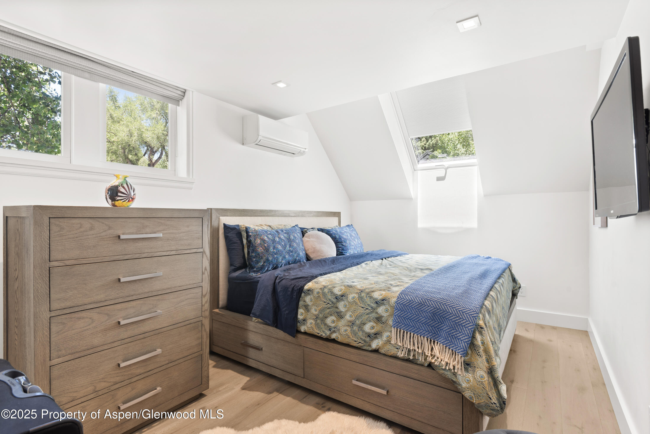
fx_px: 343
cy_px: 217
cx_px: 325
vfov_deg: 64.6
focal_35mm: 19
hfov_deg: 86.9
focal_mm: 19
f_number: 8
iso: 200
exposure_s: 1/2.5
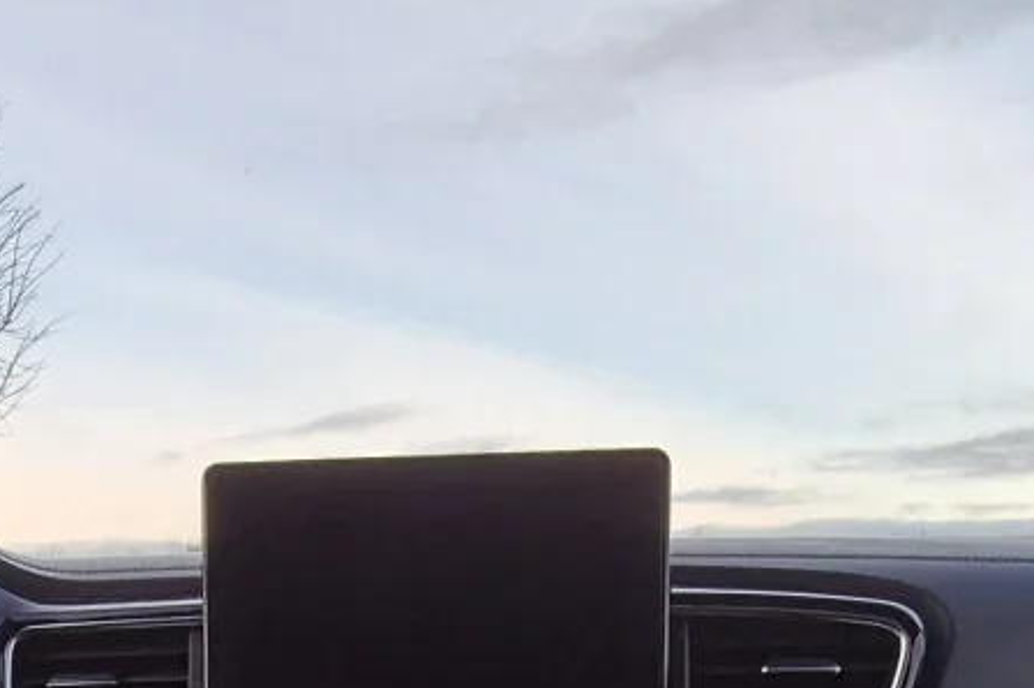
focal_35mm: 58
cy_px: 1014
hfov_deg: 34.1
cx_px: 319
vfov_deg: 20.3
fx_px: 1665
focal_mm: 2.2
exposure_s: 1/334
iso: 50
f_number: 2.2
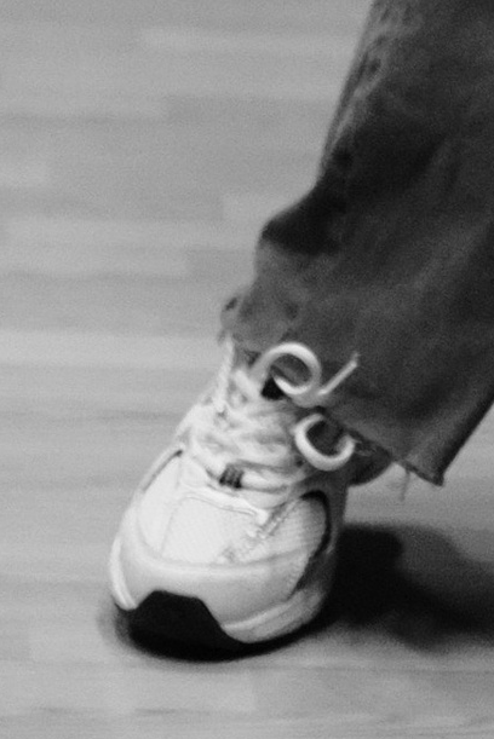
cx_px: 1073
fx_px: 6455
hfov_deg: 4.3
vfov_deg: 6.4
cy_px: -716
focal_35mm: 314
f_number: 1.6
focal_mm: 33
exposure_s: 1/2000
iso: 3200
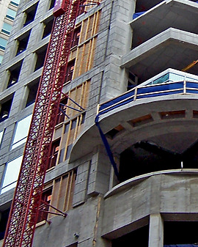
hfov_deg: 17.2
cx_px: 226
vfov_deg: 21.9
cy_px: 50
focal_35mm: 86
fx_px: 629
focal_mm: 5.5
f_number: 3.4
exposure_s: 1/90
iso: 80
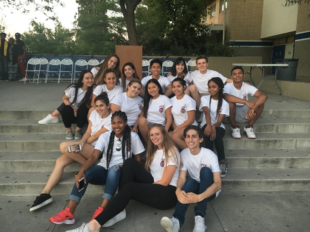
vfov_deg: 48.2
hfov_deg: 61.7
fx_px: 260
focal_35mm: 29
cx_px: 155
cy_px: 116
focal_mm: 4.15
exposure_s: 1/30
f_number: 2.2
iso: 40
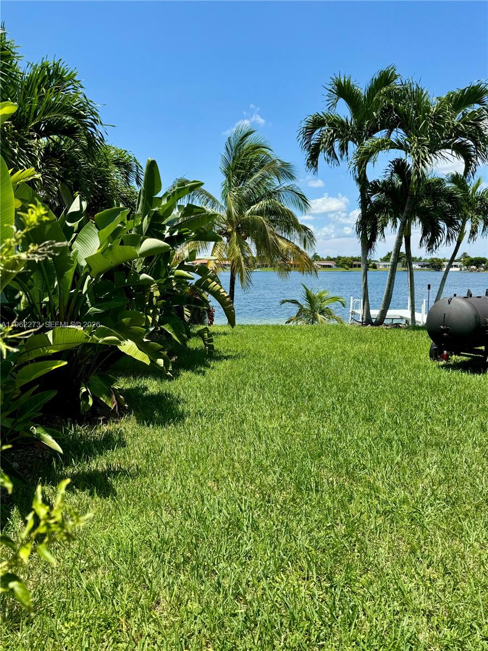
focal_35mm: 24
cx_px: 244
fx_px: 451
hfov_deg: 56.8
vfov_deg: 71.6
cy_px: 326
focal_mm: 6.76
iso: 80
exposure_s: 1/3802
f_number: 1.78
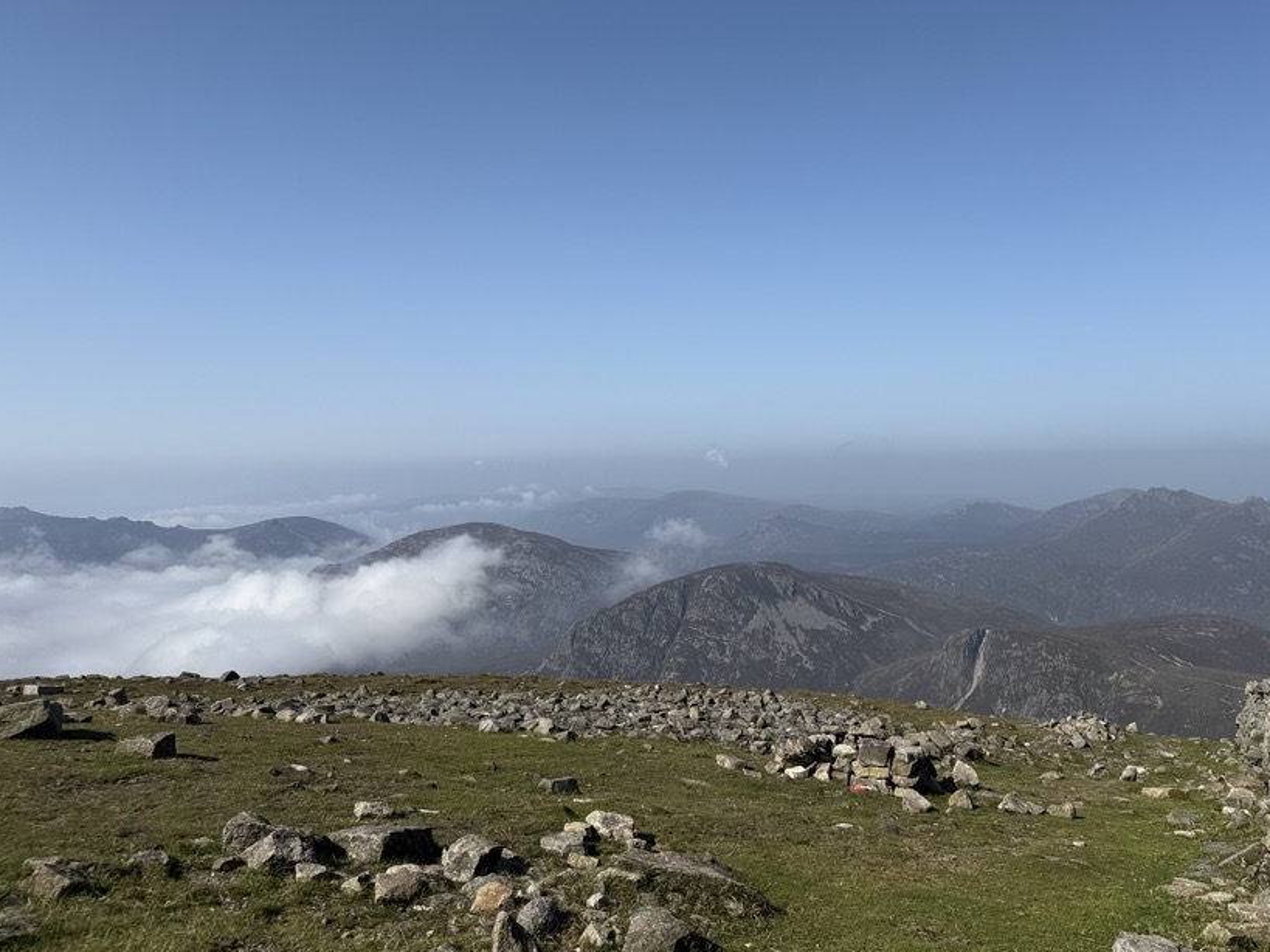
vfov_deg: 46.4
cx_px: 763
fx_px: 1100
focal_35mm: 30
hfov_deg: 59.5
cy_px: 360
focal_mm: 6.76
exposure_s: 1/7353
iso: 80
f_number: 1.78
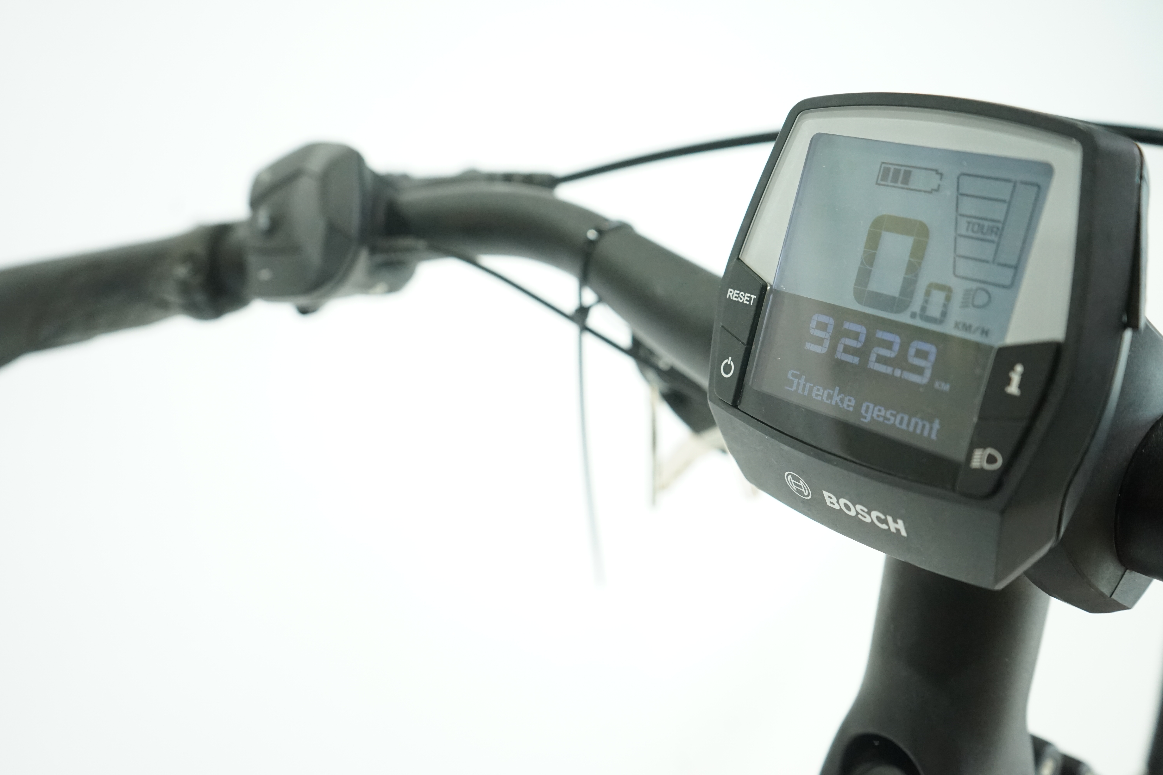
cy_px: 388
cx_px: 582
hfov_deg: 55.8
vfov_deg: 38.9
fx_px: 1098
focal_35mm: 34
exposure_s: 1/200
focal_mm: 34
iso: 3200
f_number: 5
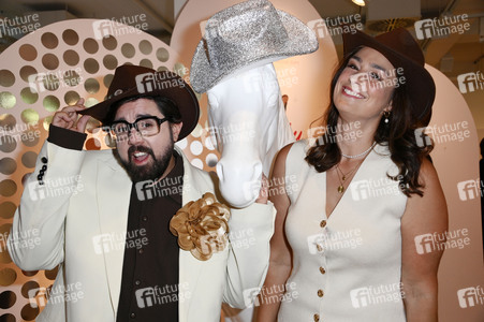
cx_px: 242
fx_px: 564
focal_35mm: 42
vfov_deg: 31.8
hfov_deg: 46.4
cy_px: 161
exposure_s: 1/200
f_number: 5.6
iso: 1000
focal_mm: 42
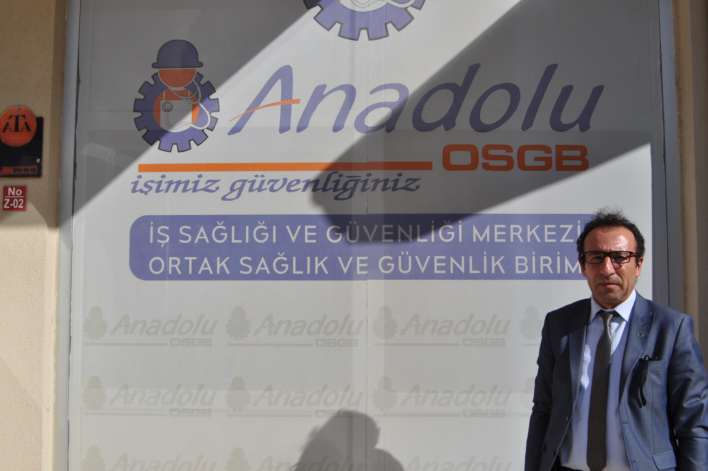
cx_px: 354
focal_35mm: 36
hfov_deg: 53.2
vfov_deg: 36.8
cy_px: 236
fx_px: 707
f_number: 10
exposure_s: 1/400
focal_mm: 24
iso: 200
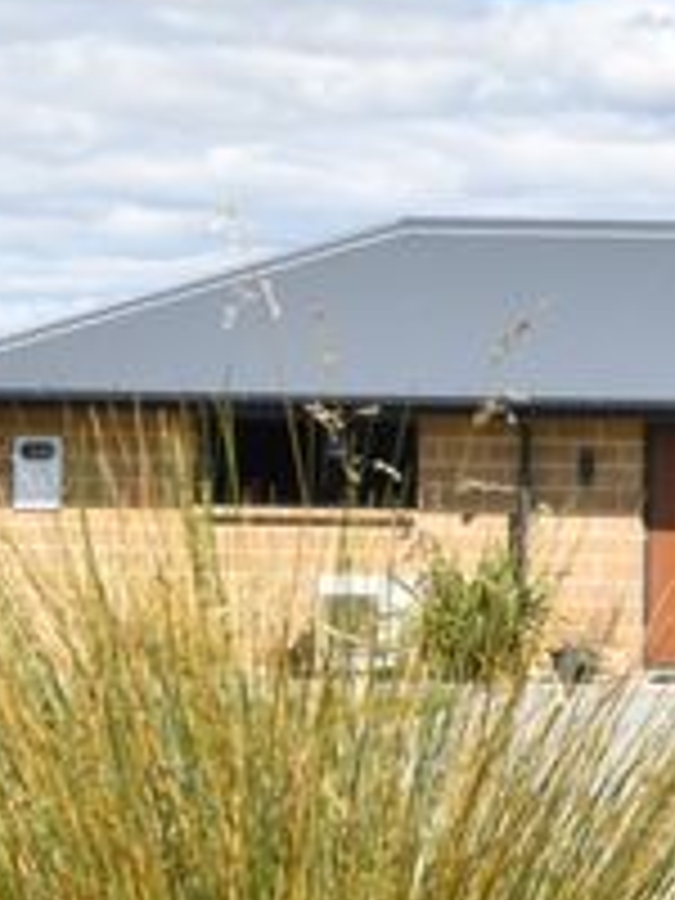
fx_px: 3458
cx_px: 1440
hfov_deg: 10.1
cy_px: 580
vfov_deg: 14.8
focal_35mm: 133
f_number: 10
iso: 200
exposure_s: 1/400
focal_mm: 24
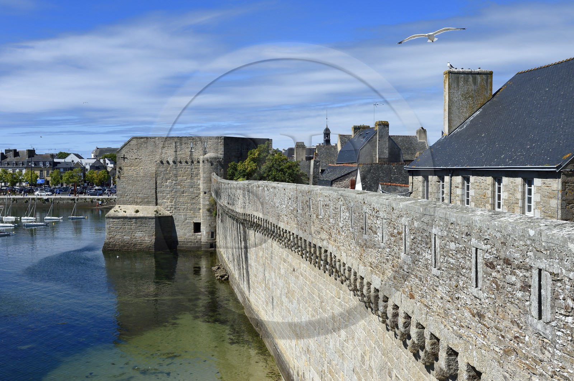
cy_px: 190
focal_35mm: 42
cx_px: 287
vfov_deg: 31.8
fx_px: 669
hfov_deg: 46.4
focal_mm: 42
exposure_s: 1/640
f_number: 8
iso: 200
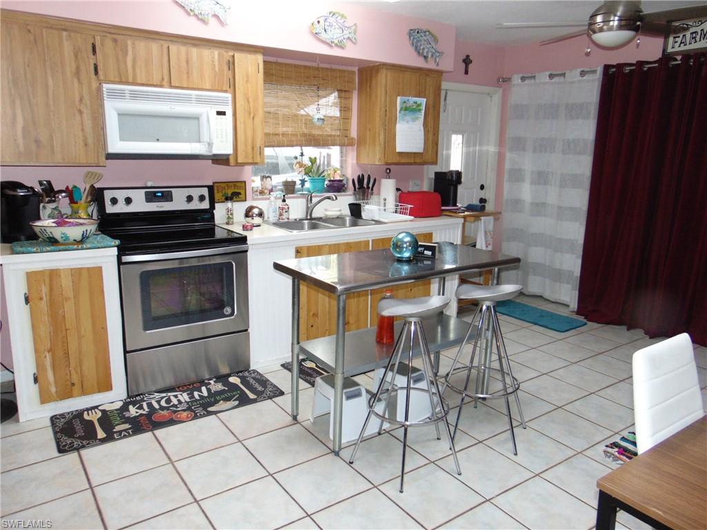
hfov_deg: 69.4
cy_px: 265
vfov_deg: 54.9
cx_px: 354
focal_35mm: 25
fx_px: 511
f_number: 3
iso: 200
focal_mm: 4.5
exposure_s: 1/30
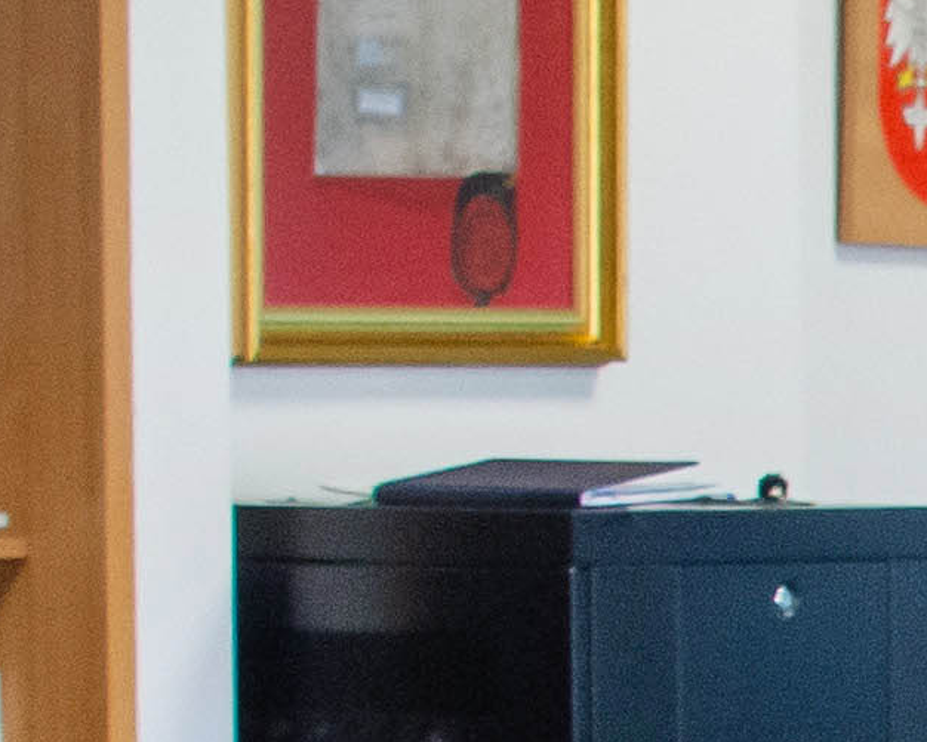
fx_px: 8891
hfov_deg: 5.6
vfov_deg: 4.7
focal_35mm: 324
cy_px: 1280
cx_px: 2717
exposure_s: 1/125
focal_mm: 24
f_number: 3.8
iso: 1250
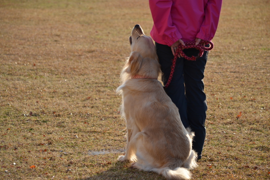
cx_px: 135
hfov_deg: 13.7
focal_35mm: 150
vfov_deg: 9.1
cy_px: 90
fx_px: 1125
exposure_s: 1/1250
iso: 400
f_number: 5.6
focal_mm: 100
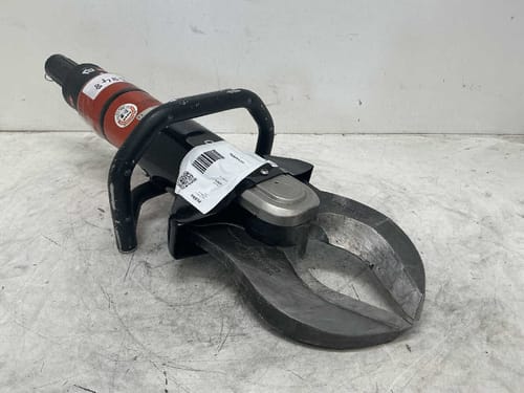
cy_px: 196
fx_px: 424
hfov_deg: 63.4
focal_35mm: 28
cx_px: 262
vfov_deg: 49.7
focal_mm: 3
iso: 50
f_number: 1.8
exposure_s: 1/100
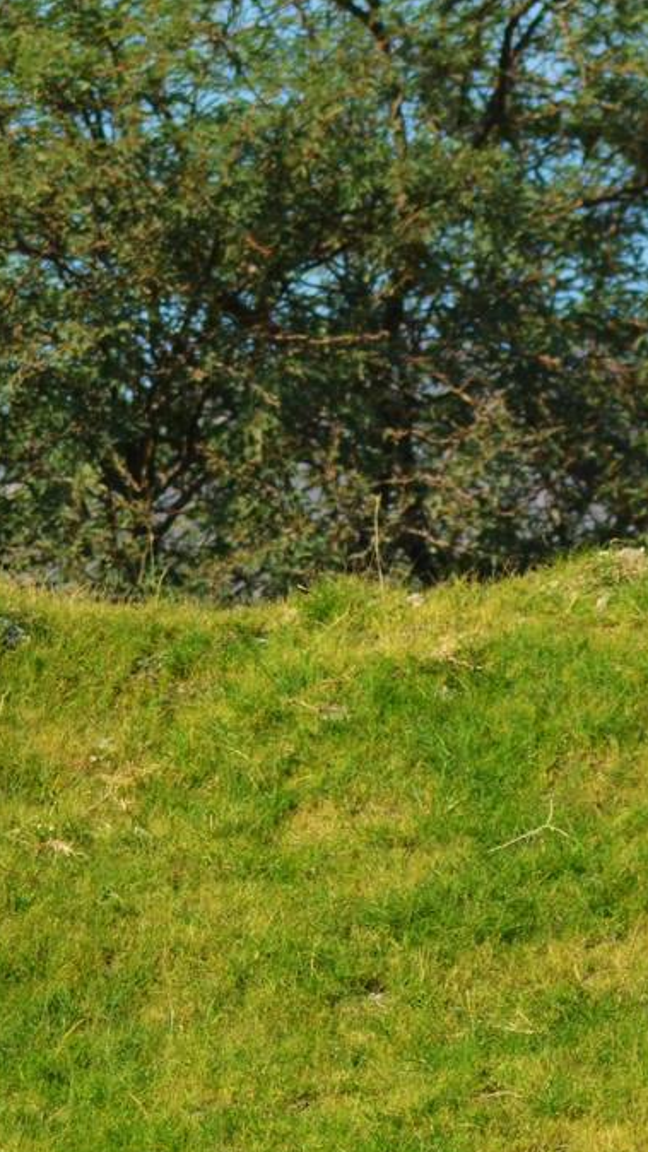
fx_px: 15919
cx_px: 1048
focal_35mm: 521
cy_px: 463
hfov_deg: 2.3
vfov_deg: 4.1
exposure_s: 1/2000
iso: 360
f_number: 5.6
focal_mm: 140
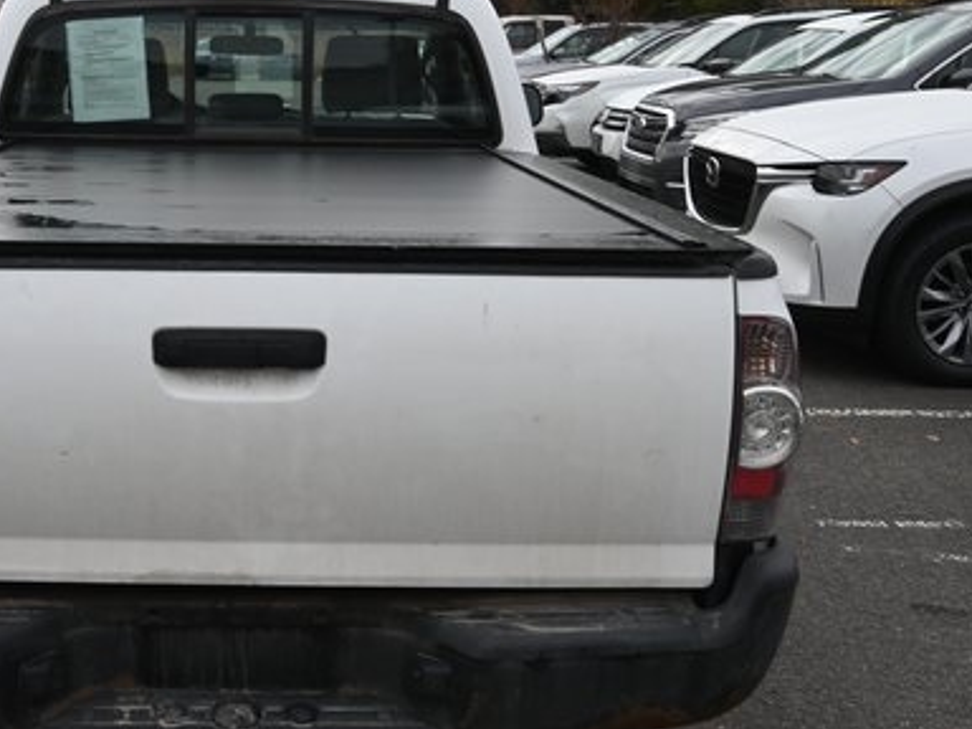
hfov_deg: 38.7
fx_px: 1348
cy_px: 377
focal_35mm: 48
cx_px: 256
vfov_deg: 30.3
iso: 320
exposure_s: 1/30
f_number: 22
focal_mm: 30
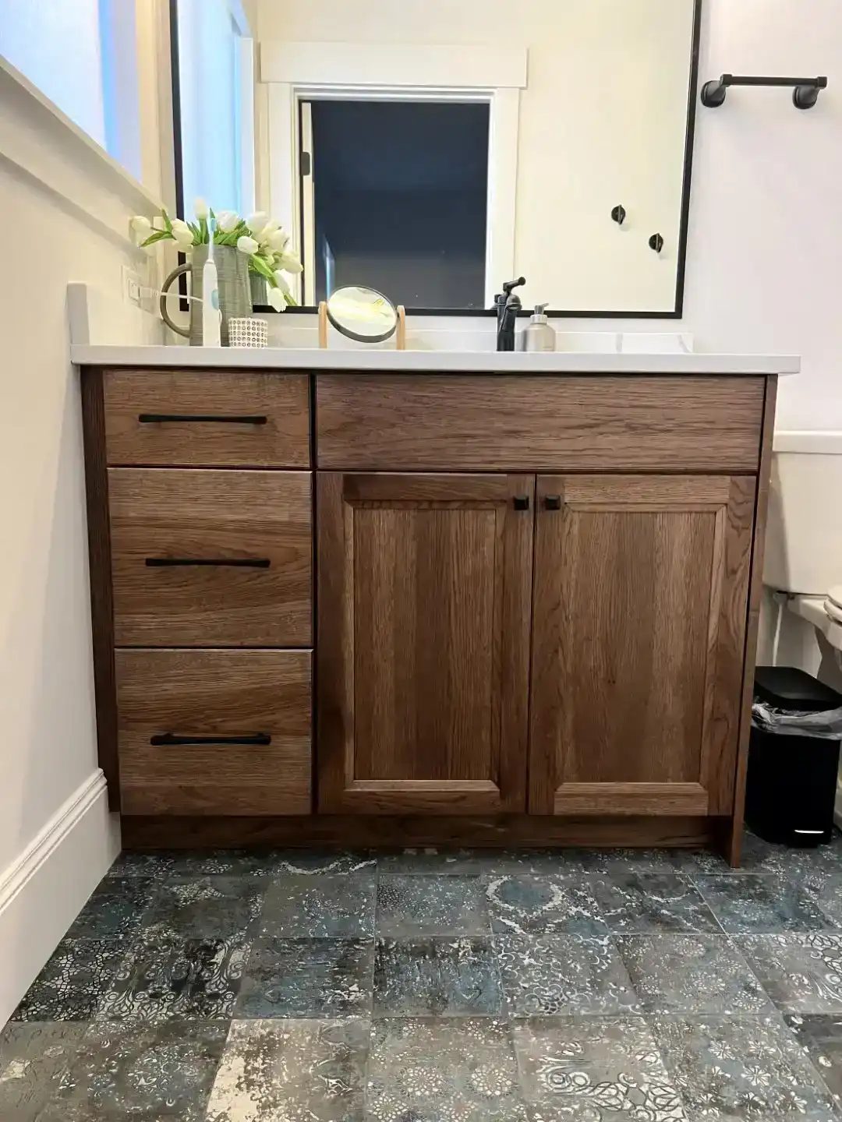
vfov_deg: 67.3
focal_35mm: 26
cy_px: 561
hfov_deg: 53.1
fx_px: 843
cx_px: 421
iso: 80
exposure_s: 1/60
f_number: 1.5
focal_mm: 5.7
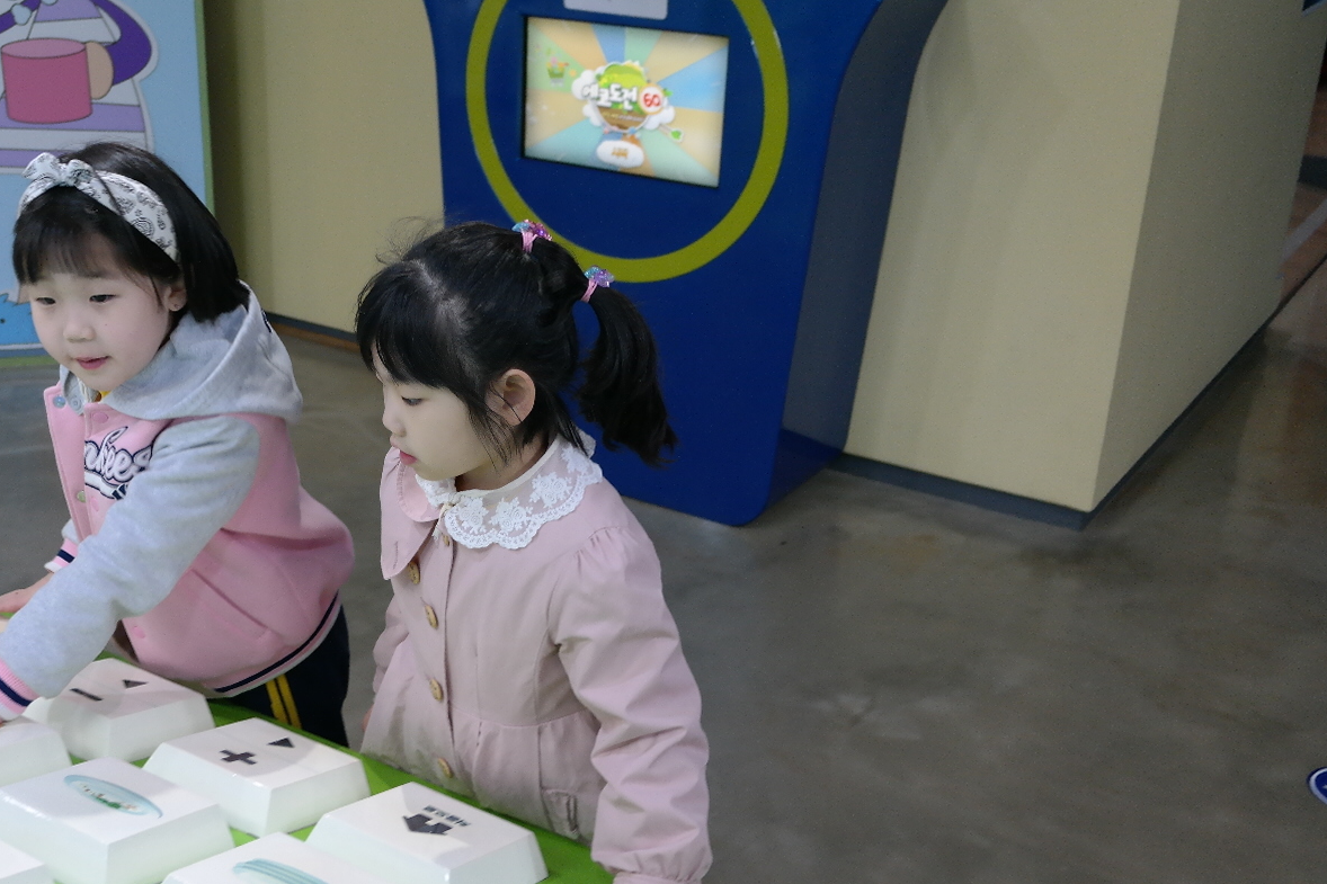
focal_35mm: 44
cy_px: 467
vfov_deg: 30.5
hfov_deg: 43.6
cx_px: 404
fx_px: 1622
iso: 800
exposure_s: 1/40
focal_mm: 20
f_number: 3.5
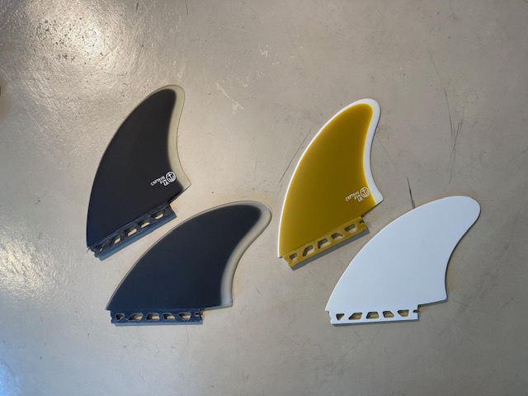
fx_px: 427
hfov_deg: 63.4
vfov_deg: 49.7
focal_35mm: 28
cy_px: 198
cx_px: 264
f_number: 1.8
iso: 50
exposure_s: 1/100
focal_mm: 3.99
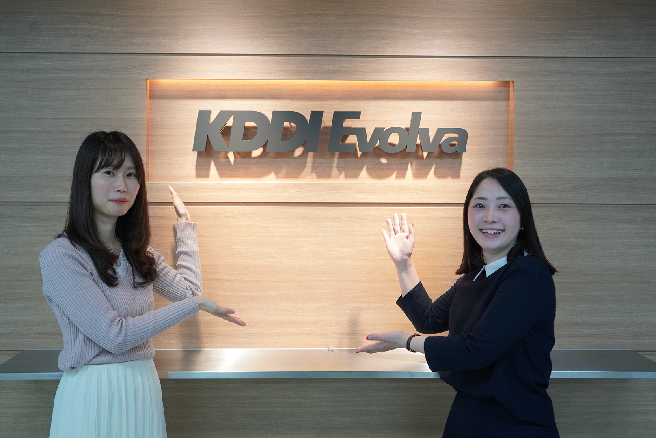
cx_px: 328
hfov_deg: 48.4
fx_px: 729
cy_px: 219
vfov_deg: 33.5
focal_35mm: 40
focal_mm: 40
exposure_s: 1/160
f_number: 4
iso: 1000
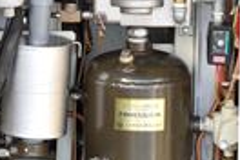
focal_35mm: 312
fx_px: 2079
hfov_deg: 6.6
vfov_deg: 4.4
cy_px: 36
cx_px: 7
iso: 1250
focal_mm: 55
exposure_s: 1/640
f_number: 6.3
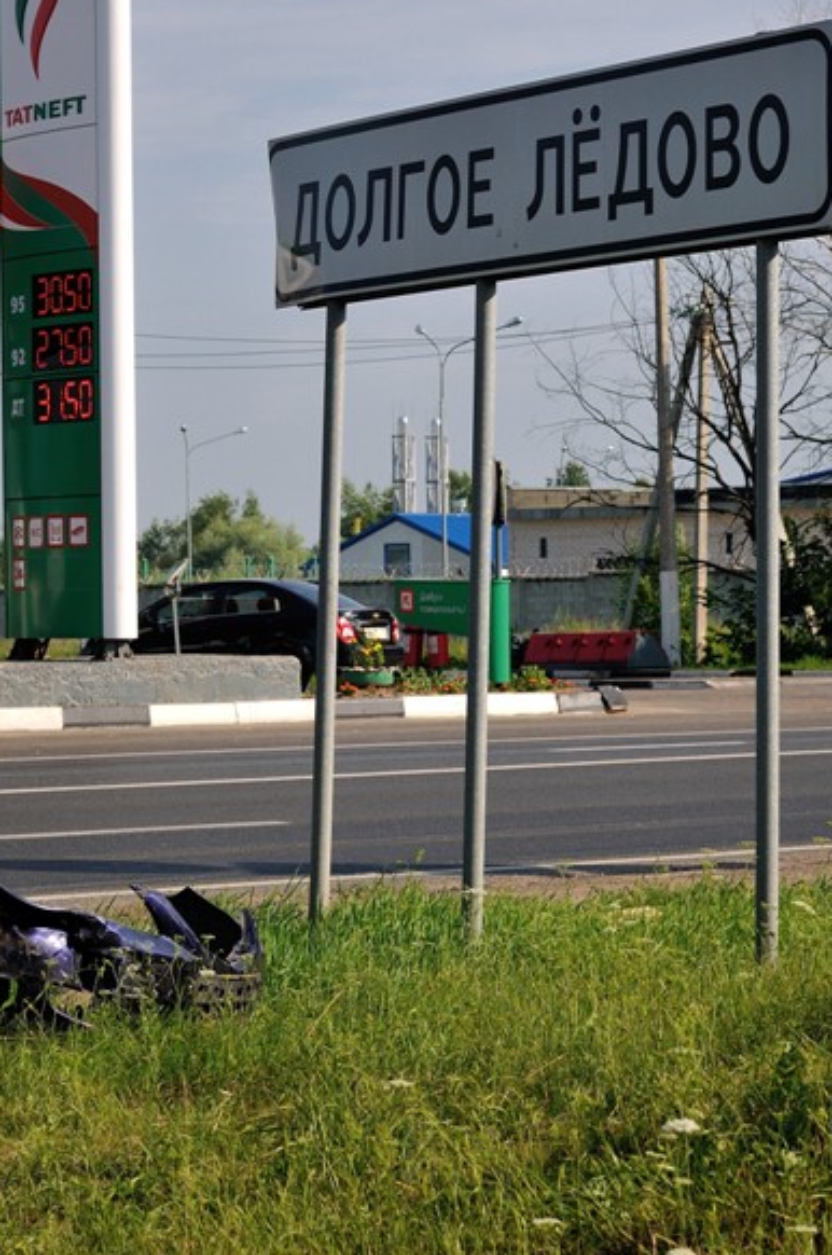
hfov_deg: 11.8
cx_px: 380
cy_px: 397
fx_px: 4035
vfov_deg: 17.6
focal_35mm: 116
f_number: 4.5
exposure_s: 1/1000
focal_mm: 50
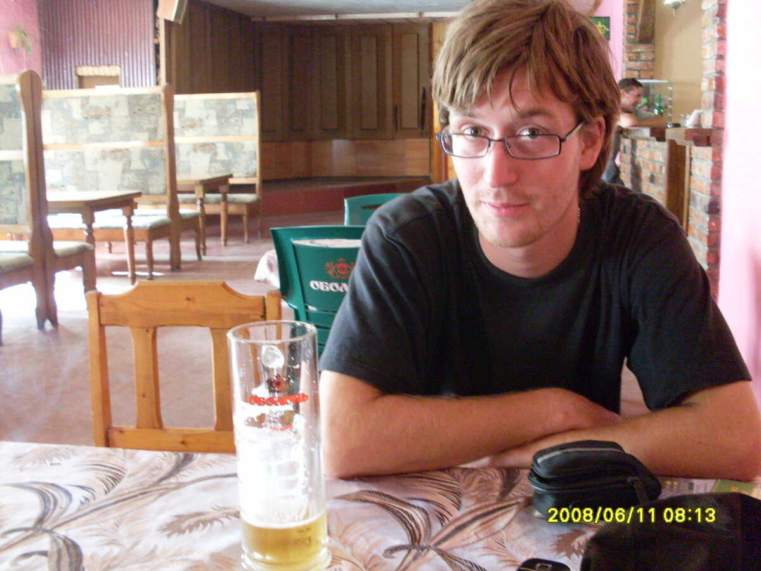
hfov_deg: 49.0
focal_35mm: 38
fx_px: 835
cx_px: 380
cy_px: 286
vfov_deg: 37.7
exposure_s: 1/10
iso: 200
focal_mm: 6.3
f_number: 2.8
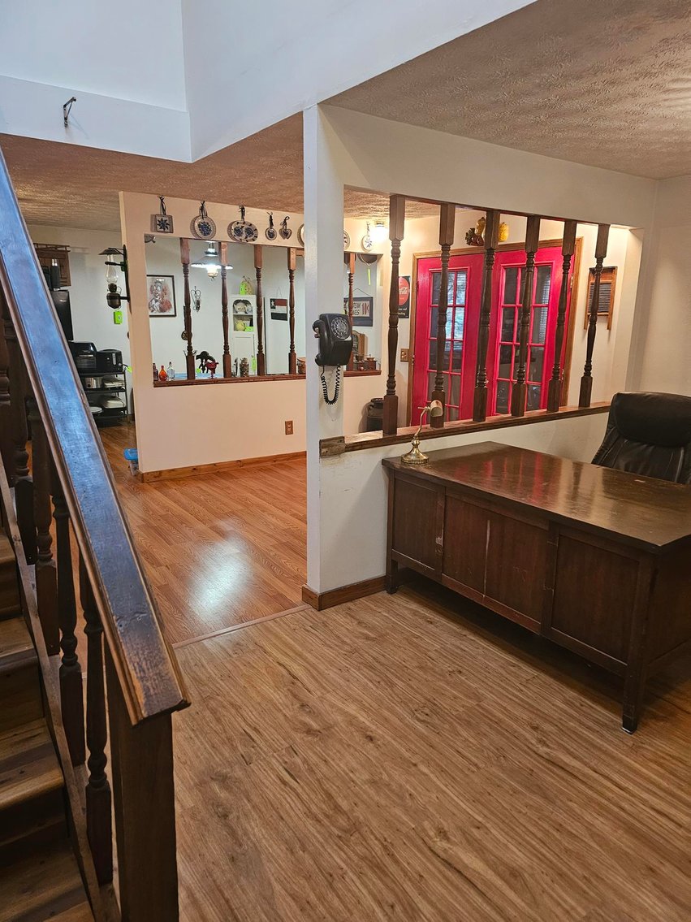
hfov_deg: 58.9
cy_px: 461
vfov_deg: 73.9
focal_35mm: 23
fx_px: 612
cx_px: 346
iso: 640
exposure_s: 1/40
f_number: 1.7
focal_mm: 6.3
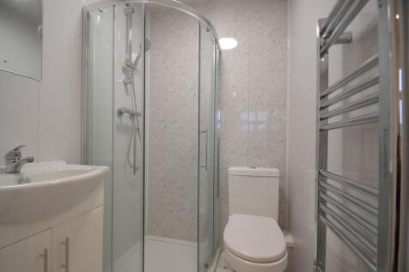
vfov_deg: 77.3
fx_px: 170
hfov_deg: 100.4
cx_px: 204
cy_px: 136
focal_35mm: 15
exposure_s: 1/15
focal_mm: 10
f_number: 3.5
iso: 100
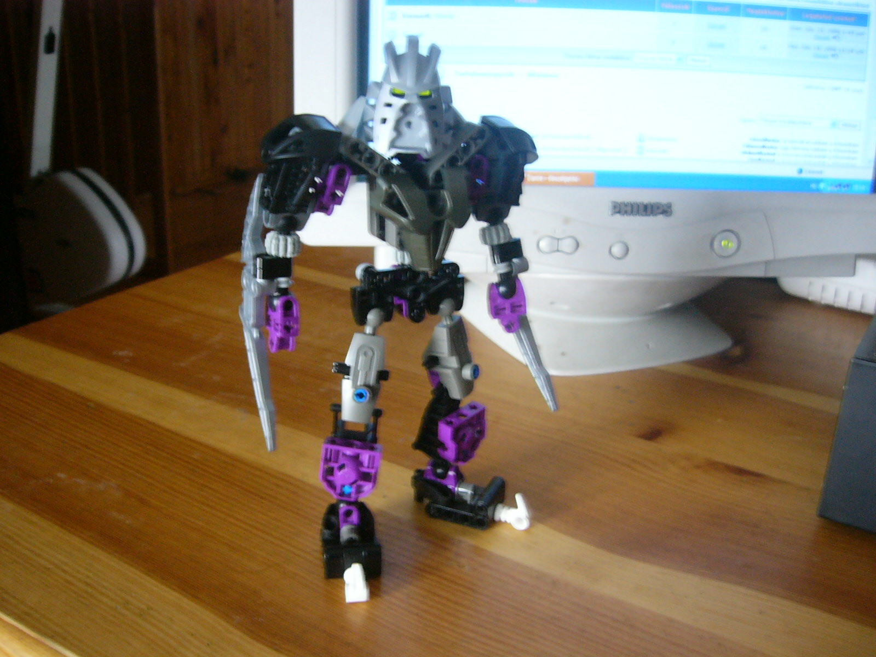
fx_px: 886
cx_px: 438
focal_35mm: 35
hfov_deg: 52.6
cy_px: 328
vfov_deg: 40.7
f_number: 2.8
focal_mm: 5.8
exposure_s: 1/8
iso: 200
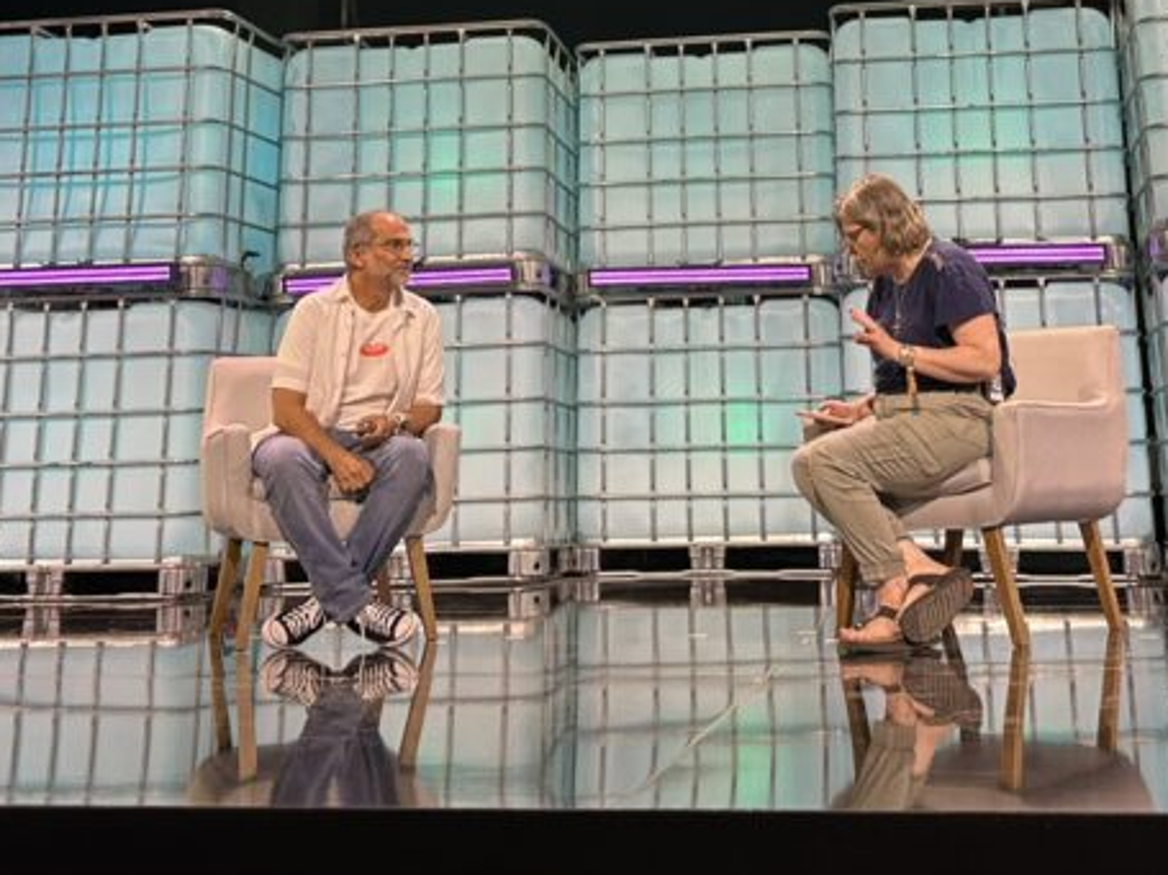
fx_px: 1822
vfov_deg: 25.7
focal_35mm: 54
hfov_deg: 35.5
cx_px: 688
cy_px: 8
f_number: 1.78
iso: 160
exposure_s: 1/110
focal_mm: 6.86
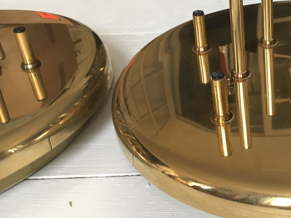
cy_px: 101
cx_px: 262
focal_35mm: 55
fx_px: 462
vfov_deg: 26.5
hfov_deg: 33.1
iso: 80
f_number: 2.2
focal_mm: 4.15
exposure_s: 1/33
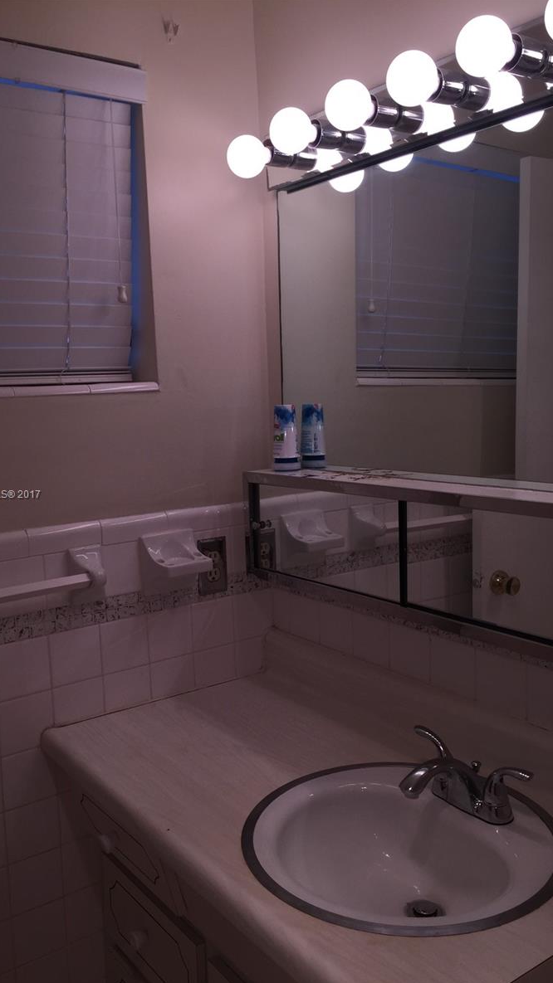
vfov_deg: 61.0
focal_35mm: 32
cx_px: 262
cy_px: 495
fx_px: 835
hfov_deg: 36.6
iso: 32
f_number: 2.2
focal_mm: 4.15
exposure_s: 1/203
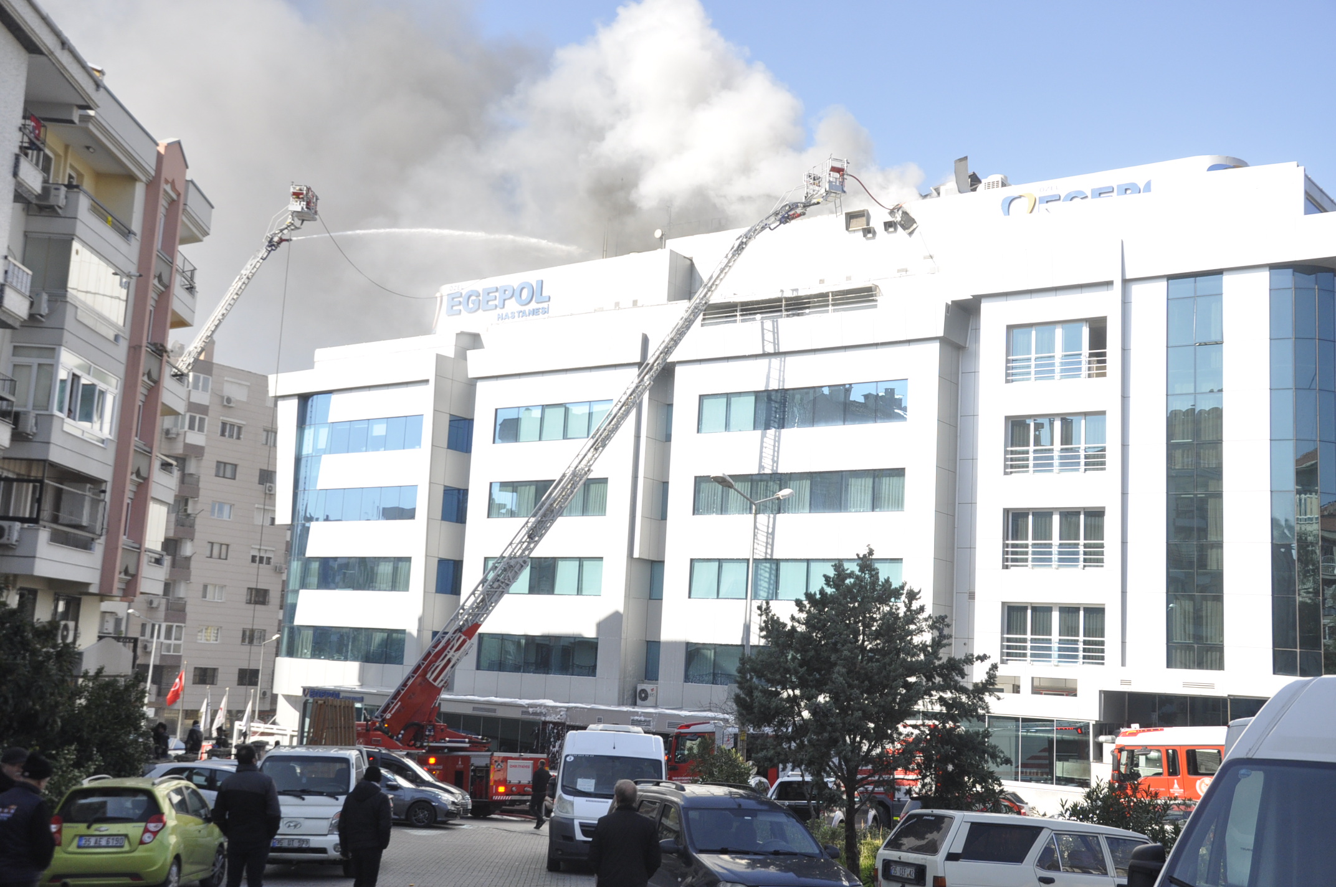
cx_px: 668
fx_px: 1446
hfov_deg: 49.6
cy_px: 444
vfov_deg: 34.1
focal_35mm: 39
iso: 640
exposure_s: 1/800
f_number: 14
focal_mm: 26
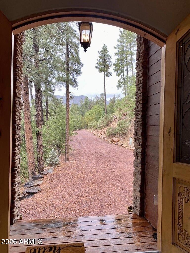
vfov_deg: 67.3
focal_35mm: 26
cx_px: 95
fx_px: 190
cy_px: 126
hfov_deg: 53.1
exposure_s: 1/151
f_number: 1.8
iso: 32
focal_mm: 4.25
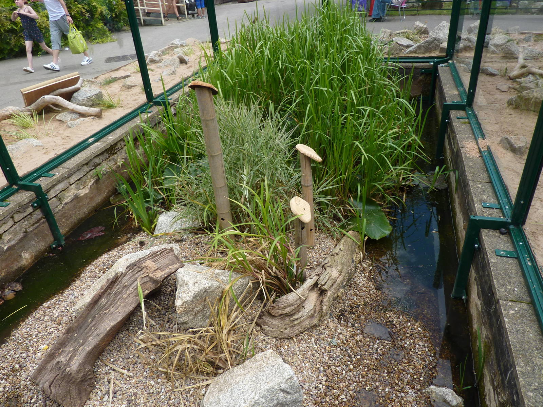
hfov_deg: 69.4
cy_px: 204
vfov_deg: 54.9
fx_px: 392
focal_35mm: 25
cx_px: 272
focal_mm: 4.1
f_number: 4
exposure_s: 1/250
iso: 80
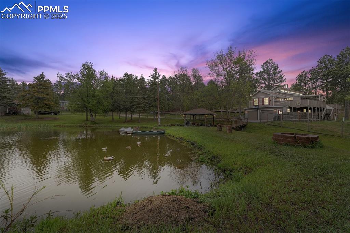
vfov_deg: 77.3
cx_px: 175
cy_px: 116
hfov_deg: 100.4
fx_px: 146
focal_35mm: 15
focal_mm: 10
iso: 400
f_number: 9
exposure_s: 1/250
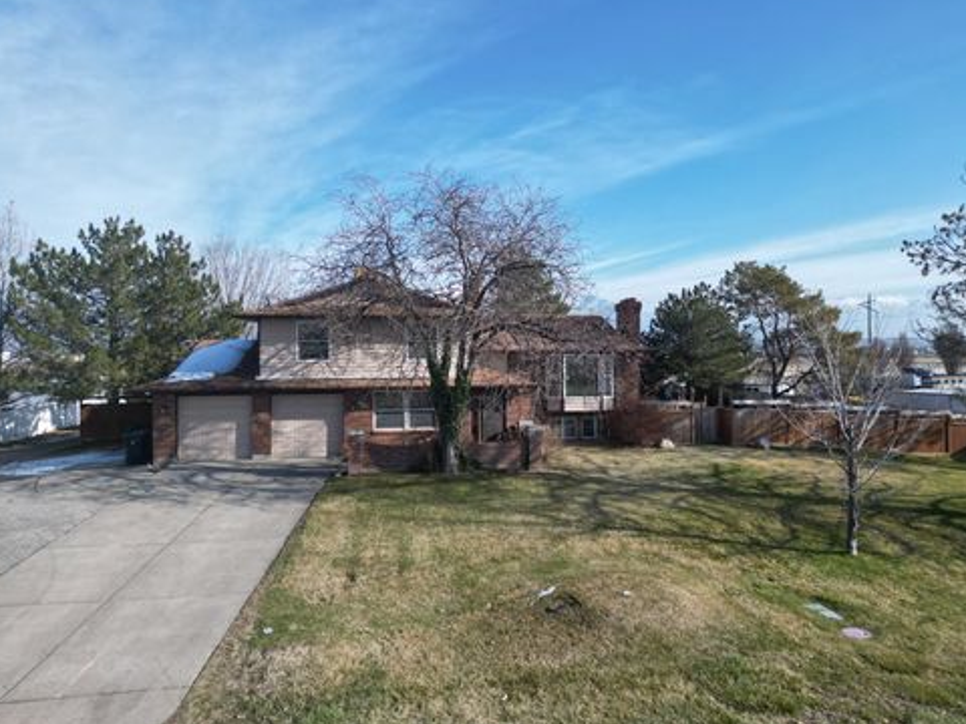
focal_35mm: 25
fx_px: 698
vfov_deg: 54.9
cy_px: 355
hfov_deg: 69.4
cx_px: 487
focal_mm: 6.72
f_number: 1.7
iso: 110
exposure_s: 1/2000
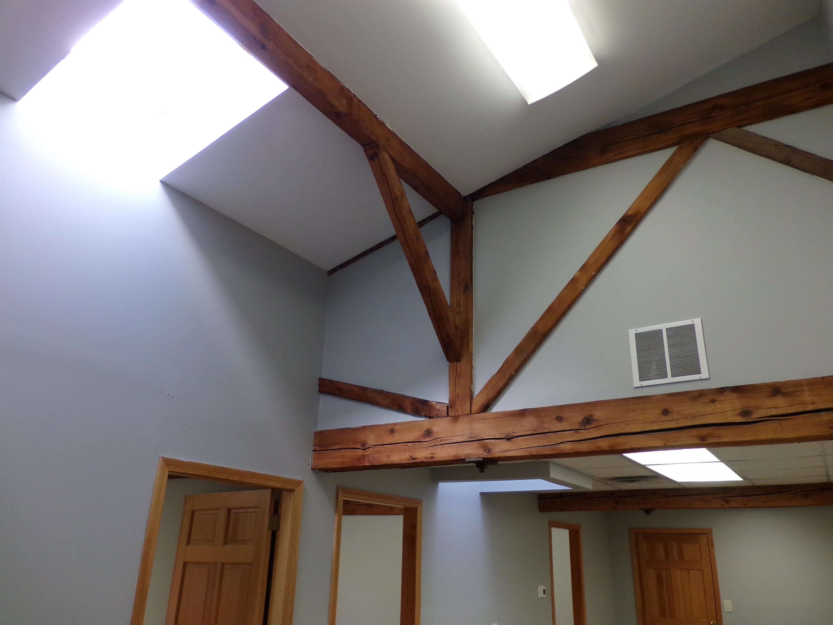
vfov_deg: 53.1
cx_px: 416
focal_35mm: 26
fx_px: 626
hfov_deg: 67.3
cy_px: 312
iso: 200
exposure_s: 1/50
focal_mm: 4.7
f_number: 3.2
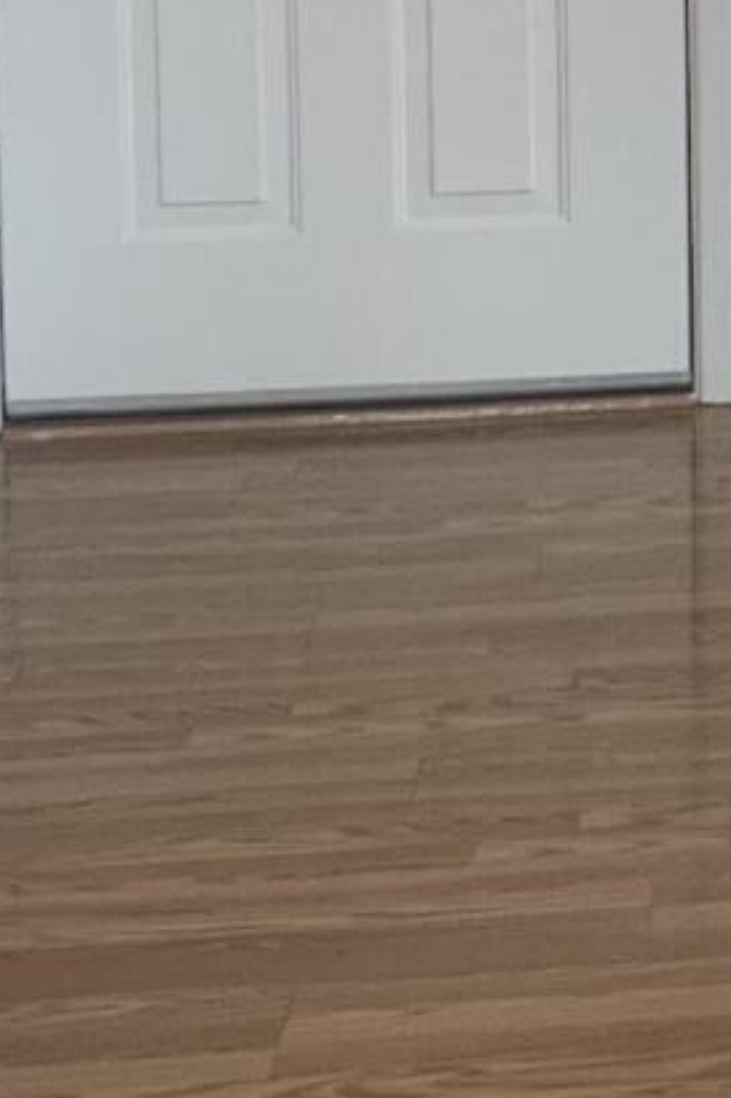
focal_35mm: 132
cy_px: -292
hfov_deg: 9.7
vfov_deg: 14.9
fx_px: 4024
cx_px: 1398
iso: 100
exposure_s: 1/101
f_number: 1.8
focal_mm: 4.25
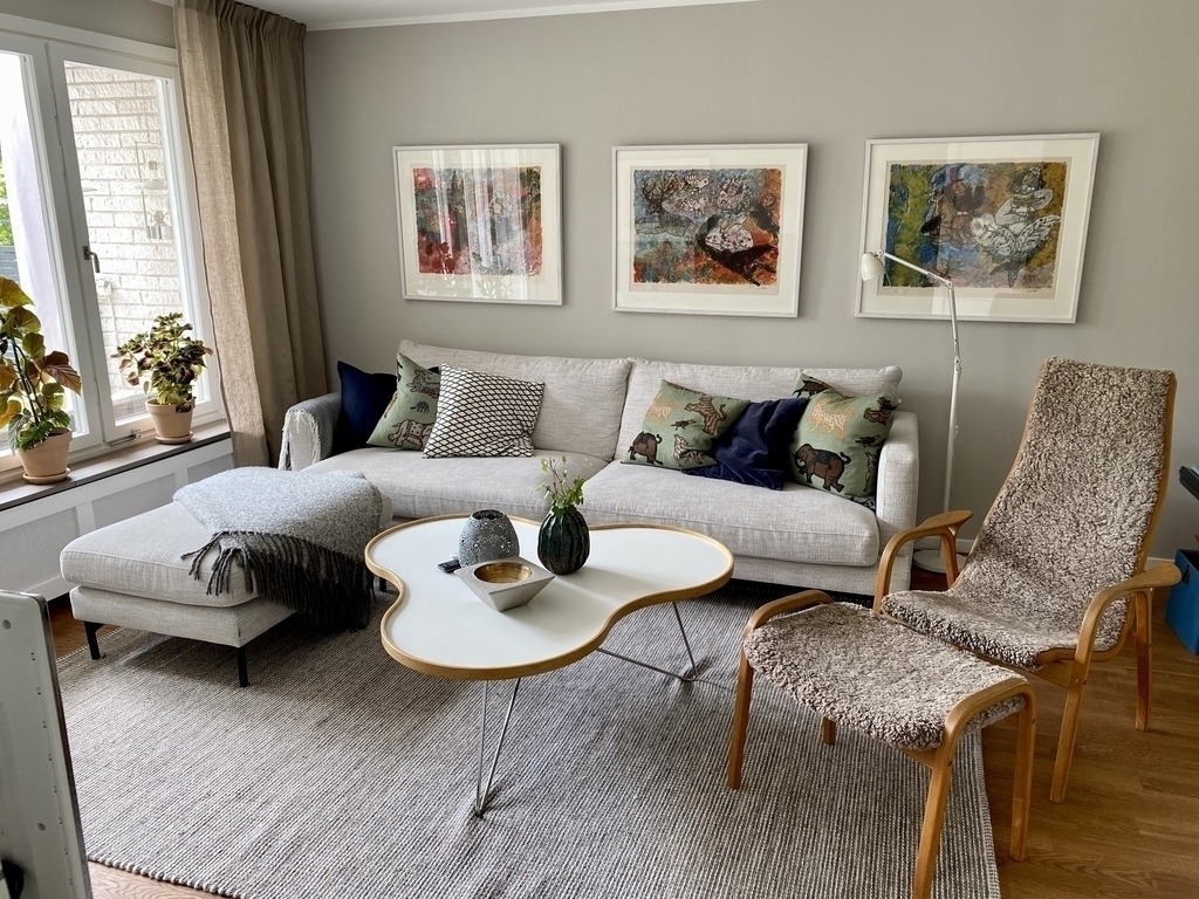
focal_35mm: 26
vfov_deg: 53.1
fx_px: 901
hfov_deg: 67.3
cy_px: 450
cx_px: 600
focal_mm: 4.25
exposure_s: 1/121
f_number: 1.8
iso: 80
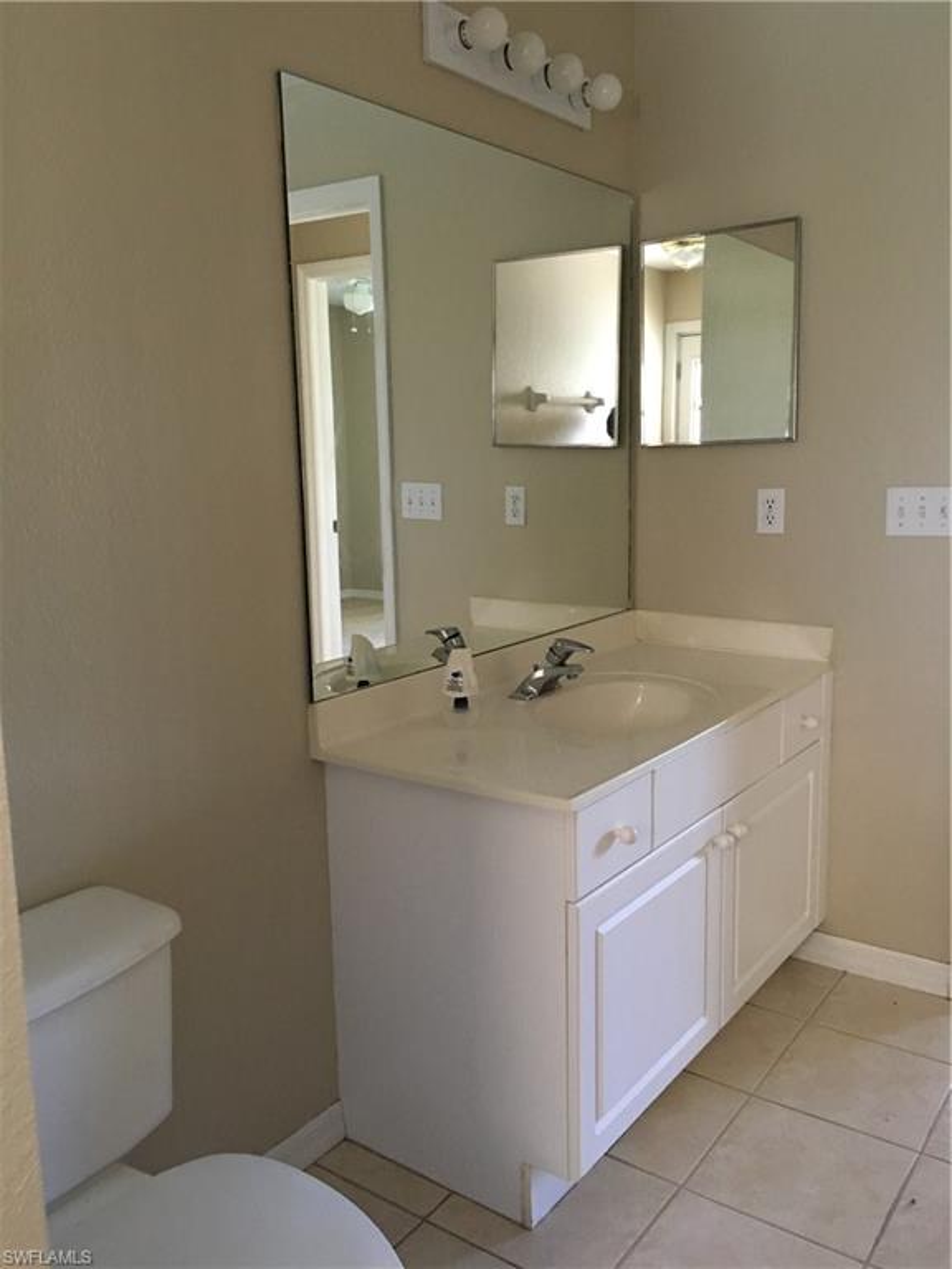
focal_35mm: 29
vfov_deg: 61.7
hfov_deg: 48.2
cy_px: 634
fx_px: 1063
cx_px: 476
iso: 80
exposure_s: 1/10
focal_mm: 4.15
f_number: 2.2
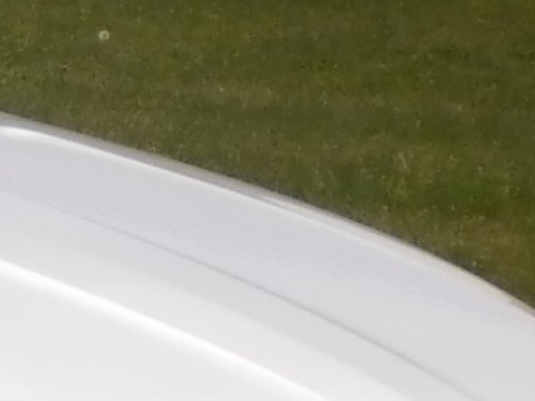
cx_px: -785
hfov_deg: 7.6
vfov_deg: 6.1
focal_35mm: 241
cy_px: 415
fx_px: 3725
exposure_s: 1/2000
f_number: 4.6
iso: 100
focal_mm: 6.3
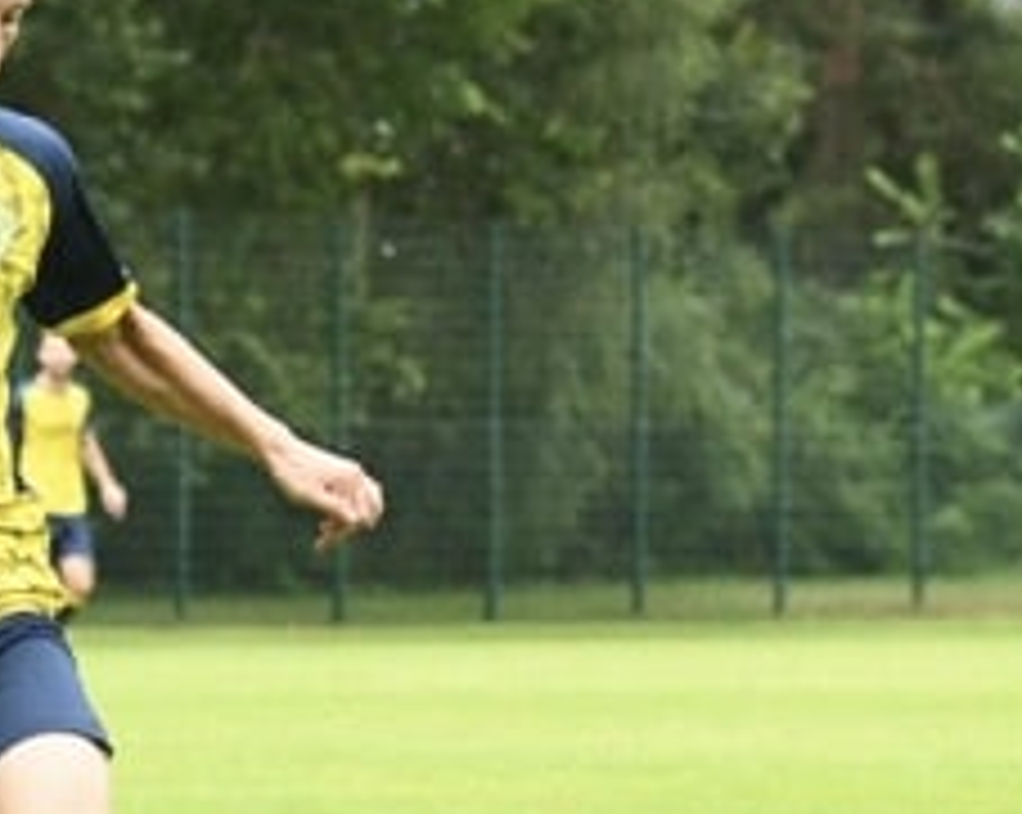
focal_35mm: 228
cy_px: 609
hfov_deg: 8.4
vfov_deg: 6.8
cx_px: -360
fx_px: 6887
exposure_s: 1/1600
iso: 6400
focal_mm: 86
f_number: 4.5
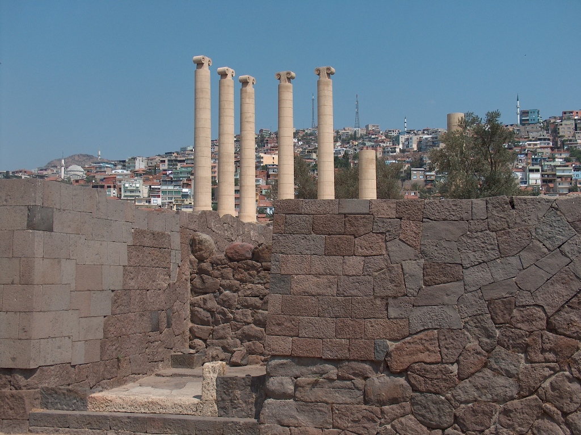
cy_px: 218
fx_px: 872
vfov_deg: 28.0
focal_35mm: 52
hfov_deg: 36.9
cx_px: 290
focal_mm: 10.64
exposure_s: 1/735
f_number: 4.8
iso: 100
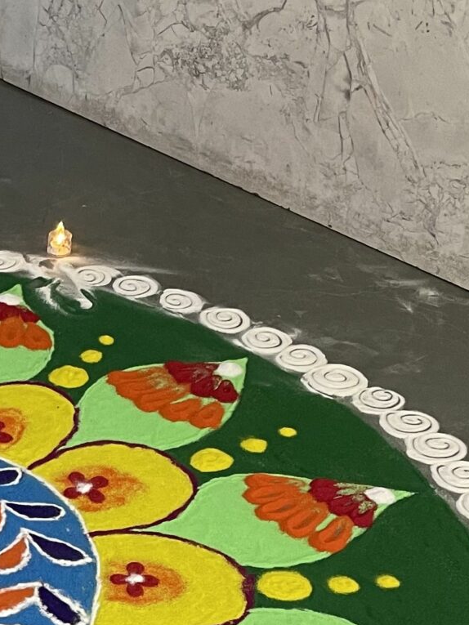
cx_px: -150
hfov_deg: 16.0
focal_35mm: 87
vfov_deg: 20.9
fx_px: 1571
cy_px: 757
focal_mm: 4.2
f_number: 1.6
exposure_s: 1/50
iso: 100
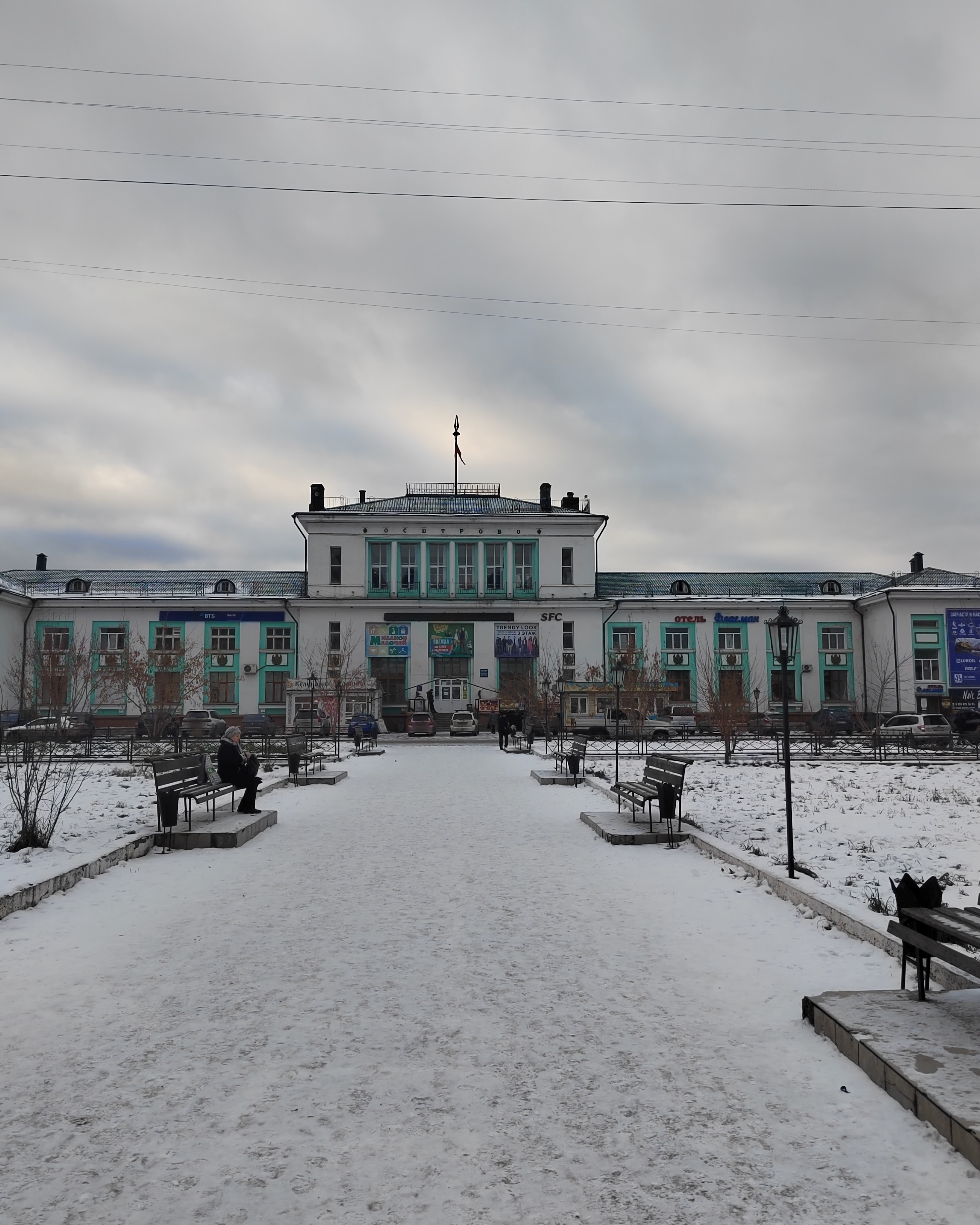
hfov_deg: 58.8
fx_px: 870
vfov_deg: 70.3
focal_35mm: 24
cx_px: 490
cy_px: 626
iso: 100
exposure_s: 1/139
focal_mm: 5.52
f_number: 1.9
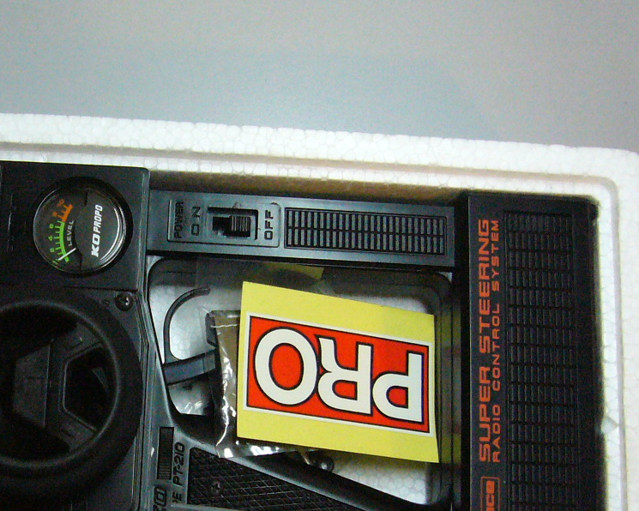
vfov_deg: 26.2
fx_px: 1078
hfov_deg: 31.9
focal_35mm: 57
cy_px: 410
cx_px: 99
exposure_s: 1/50
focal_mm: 4.6
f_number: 2.8
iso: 400
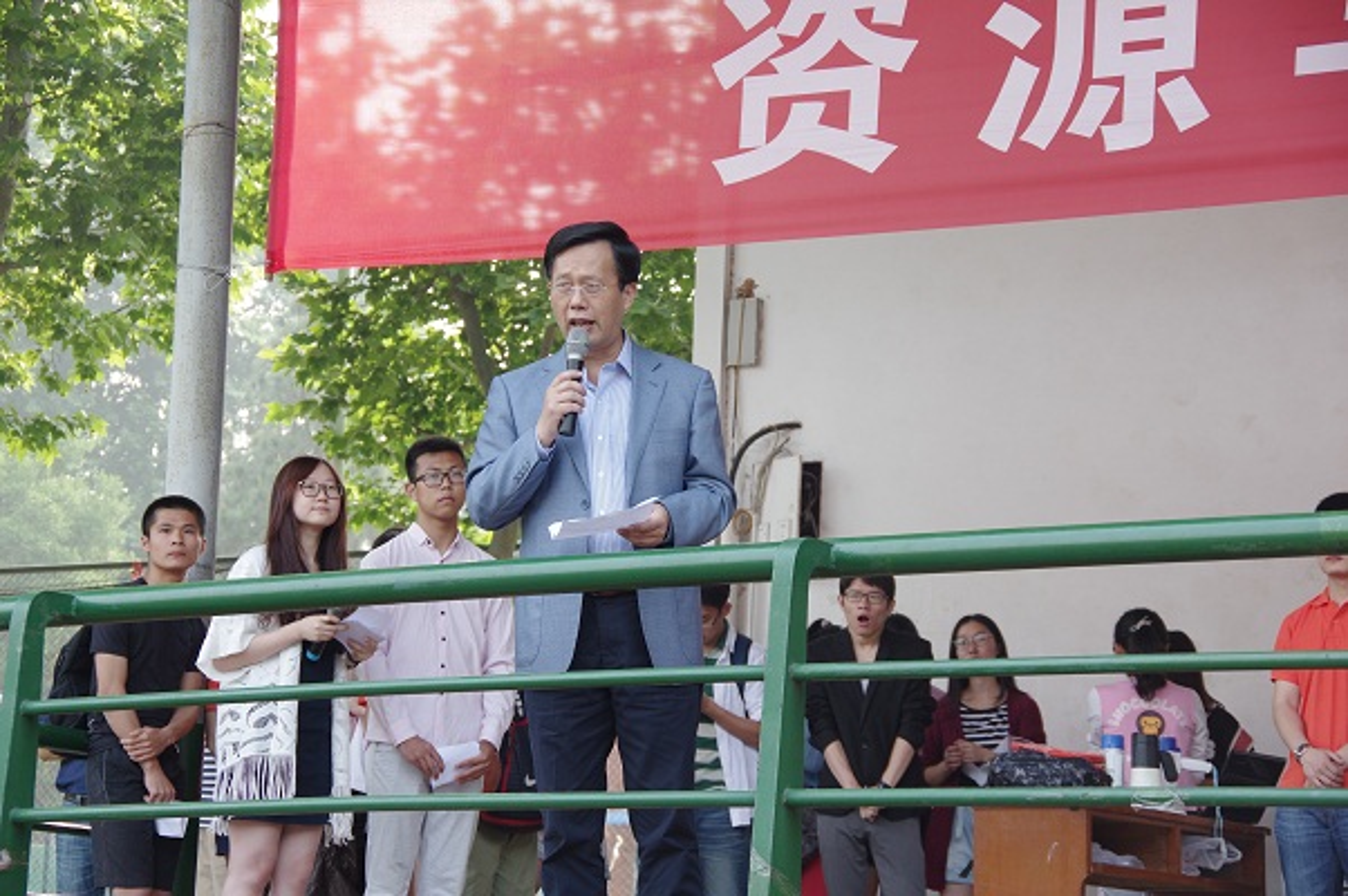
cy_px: 448
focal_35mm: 102
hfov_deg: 20.0
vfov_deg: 13.4
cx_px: 674
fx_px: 3815
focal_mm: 68
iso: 200
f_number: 7.1
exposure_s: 1/50
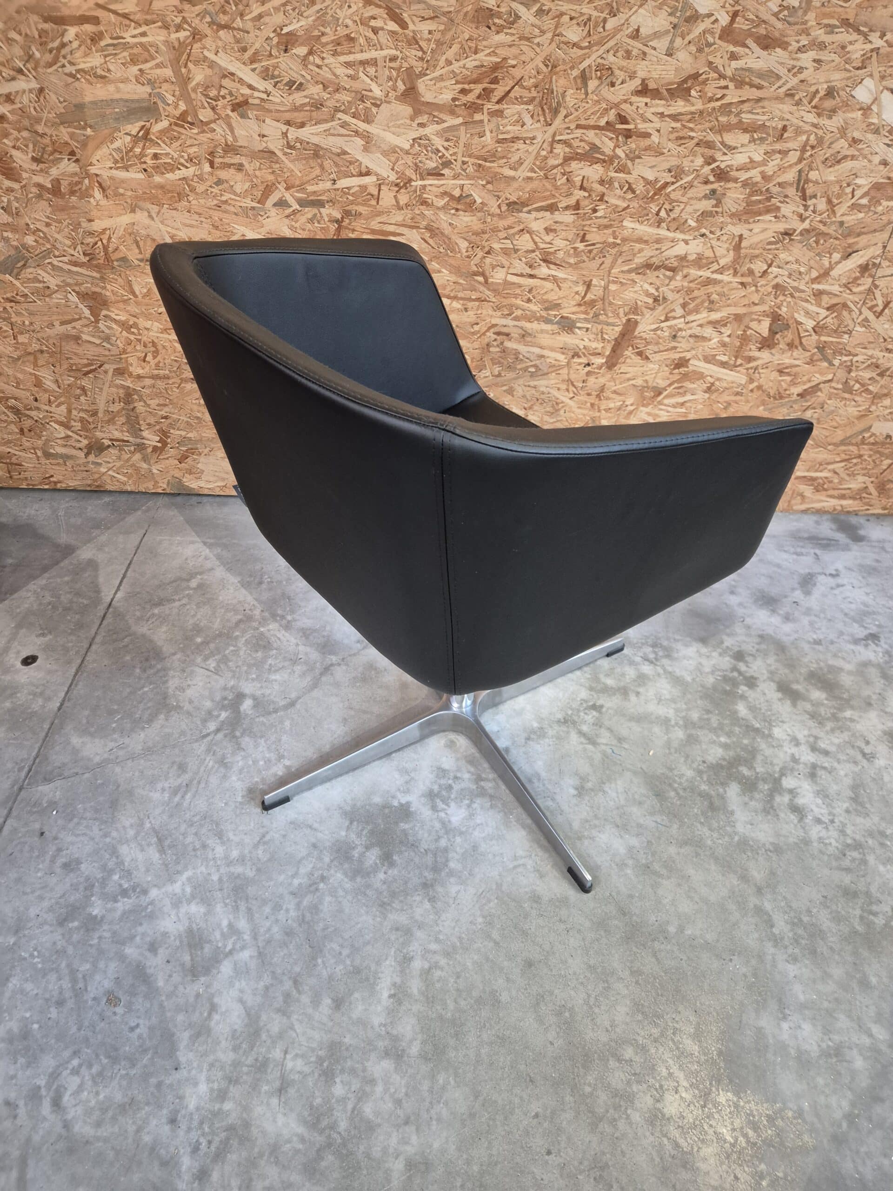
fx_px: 791
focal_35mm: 23
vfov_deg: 73.9
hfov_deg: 58.9
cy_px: 596
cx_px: 446
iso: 800
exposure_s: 1/100
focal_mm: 5.4
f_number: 1.8
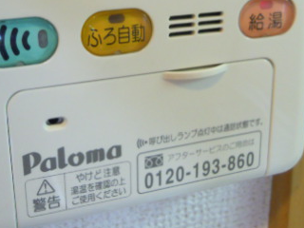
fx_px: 492
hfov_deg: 34.3
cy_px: 21
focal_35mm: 56
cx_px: 142
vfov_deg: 25.3
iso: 400
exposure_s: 1/30
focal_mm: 5
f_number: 2.7
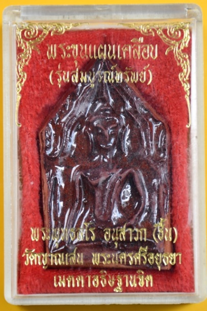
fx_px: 1094
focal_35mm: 127
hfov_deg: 10.8
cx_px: 104
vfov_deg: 16.1
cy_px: 156
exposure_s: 1/125
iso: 360
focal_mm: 85
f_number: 8
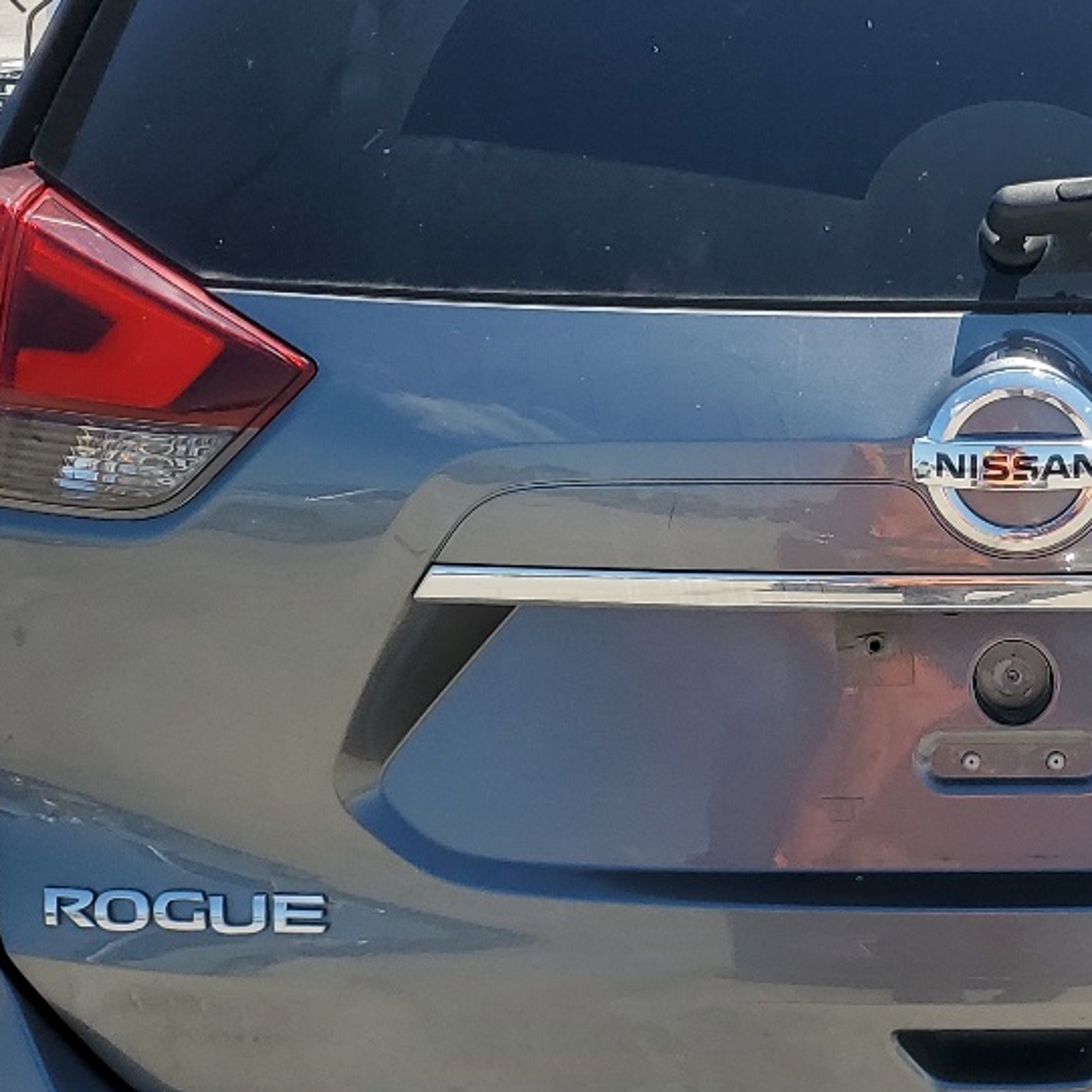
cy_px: 547
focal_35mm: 68
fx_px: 2427
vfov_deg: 25.4
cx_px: 963
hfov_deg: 24.7
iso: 50
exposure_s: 1/2500
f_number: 1.5
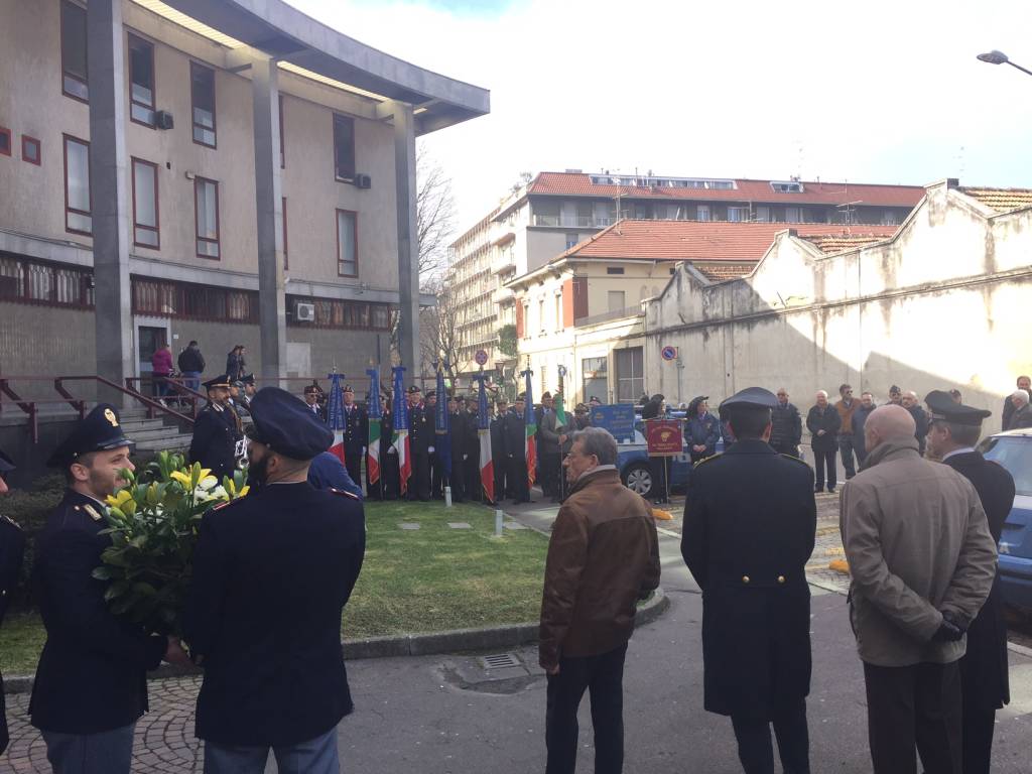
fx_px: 865
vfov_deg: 48.2
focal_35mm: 29
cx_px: 516
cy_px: 387
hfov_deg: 61.7
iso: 32
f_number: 2.2
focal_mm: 4.15
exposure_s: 1/482
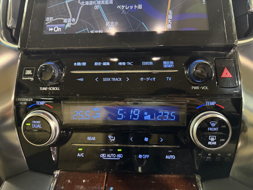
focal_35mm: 24
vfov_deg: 56.8
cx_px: 126
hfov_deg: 71.6
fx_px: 175
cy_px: 95
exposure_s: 1/33
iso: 800
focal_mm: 6.76
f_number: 1.78
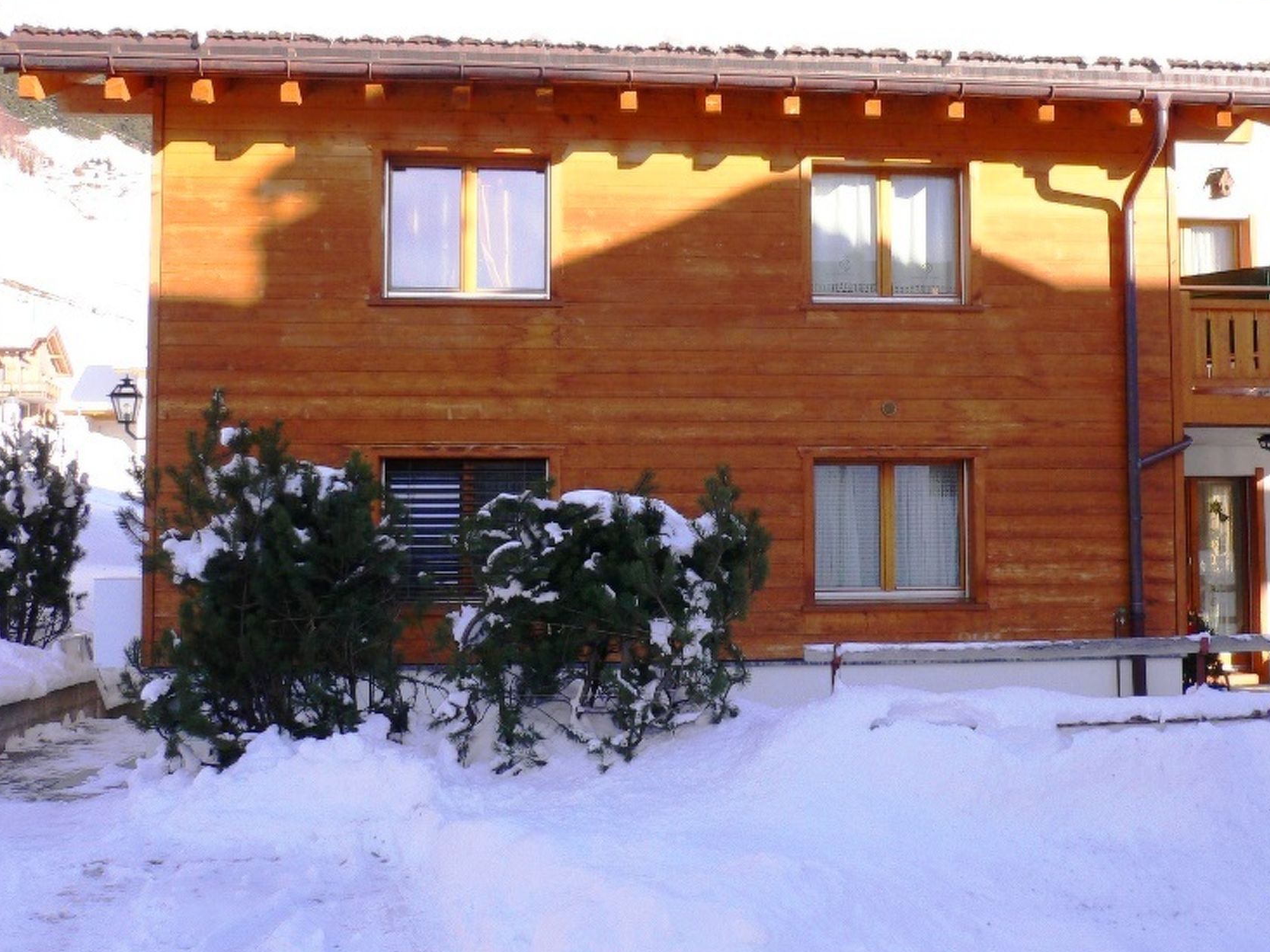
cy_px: 418
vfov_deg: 33.6
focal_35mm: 43
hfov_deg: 43.7
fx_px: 1577
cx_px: 754
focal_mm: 5.8
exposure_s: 1/125
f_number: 5.6
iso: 80
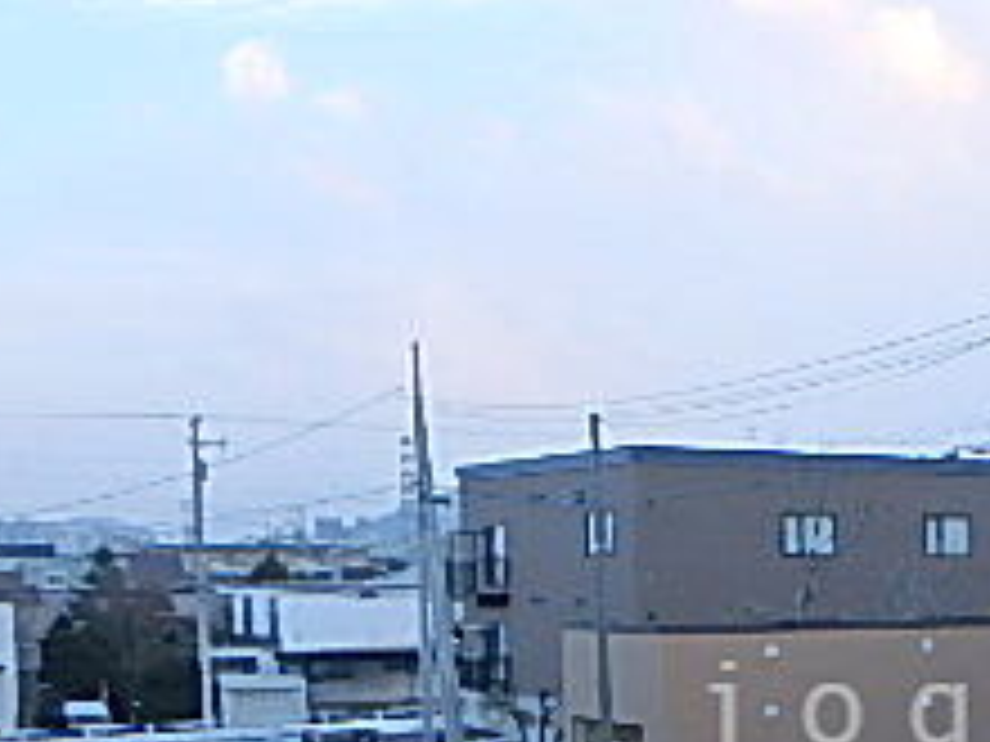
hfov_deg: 29.4
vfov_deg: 23.2
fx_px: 1745
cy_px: 715
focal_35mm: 61
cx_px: 1008
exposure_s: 1/200
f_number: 3.5
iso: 125
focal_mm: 3.7
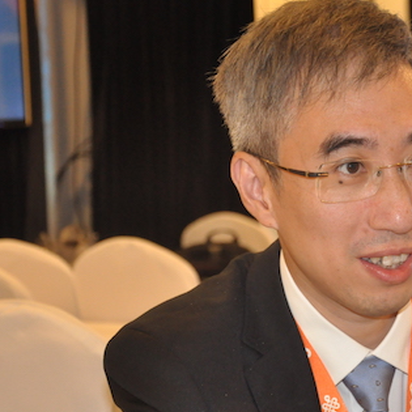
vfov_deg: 14.1
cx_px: 343
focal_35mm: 124
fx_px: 1670
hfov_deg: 14.0
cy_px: 245
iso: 1600
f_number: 4.8
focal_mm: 48
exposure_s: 1/60
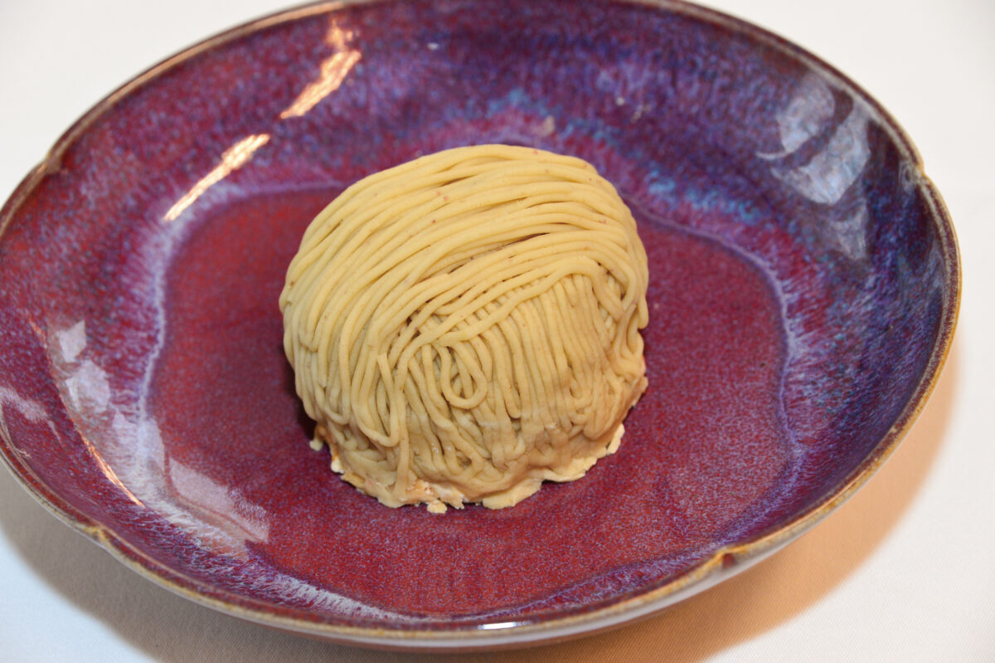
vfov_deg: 10.2
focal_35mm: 135
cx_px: 498
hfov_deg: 15.2
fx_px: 3730
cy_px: 332
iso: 1600
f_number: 8
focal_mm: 135
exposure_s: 1/60
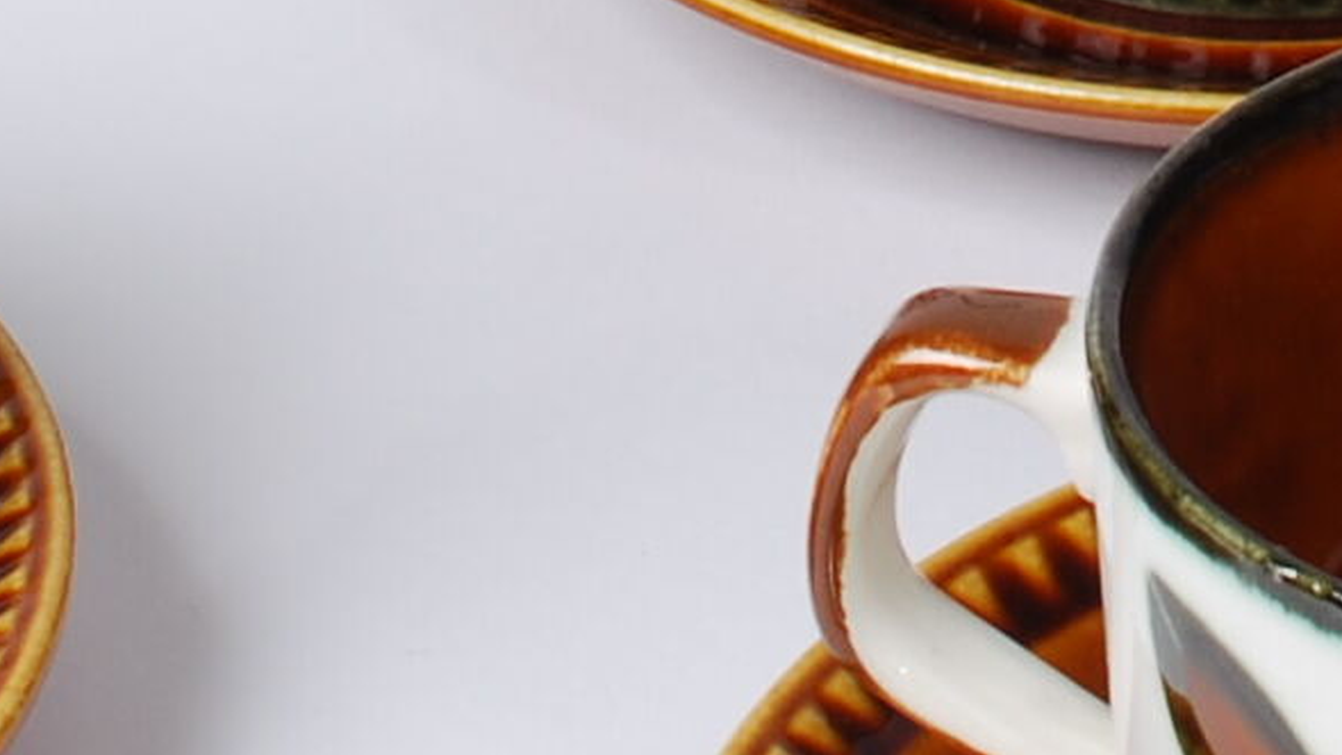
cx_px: 1533
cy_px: -1117
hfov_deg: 8.6
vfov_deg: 4.8
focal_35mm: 248
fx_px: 8826
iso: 100
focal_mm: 24
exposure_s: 1/20
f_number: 14
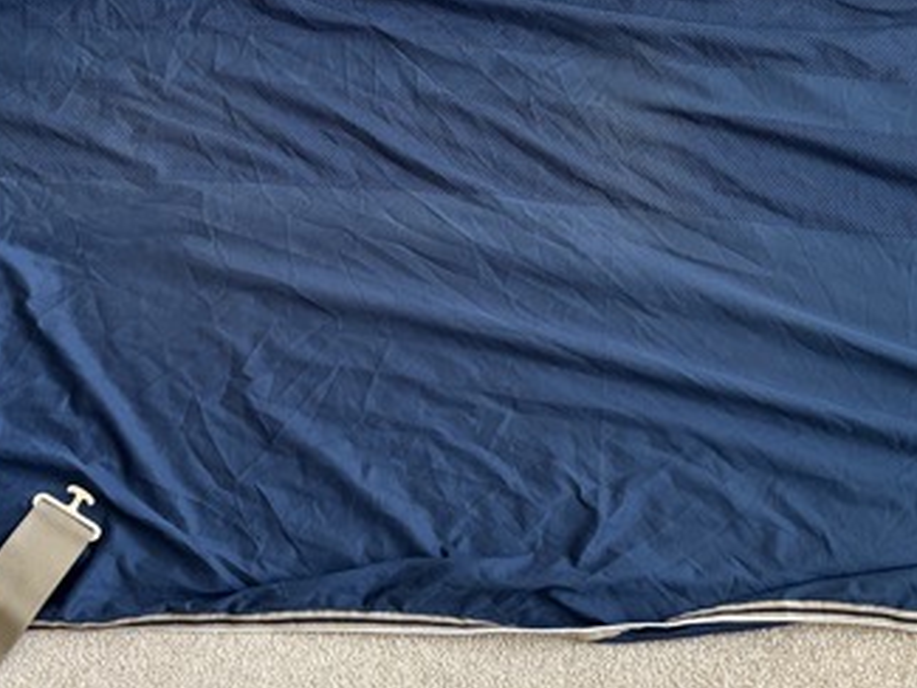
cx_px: 324
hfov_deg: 26.9
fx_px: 1908
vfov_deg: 20.3
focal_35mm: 72
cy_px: 199
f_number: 1.6
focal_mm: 5.96
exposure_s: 1/121
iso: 125
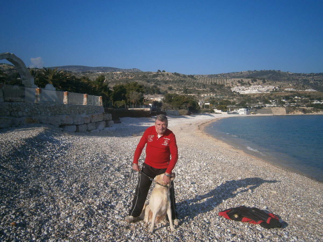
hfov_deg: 58.4
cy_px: 121
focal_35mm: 31
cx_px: 162
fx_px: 289
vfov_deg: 45.4
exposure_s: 1/2000
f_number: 2.9
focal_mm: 5.5
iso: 80
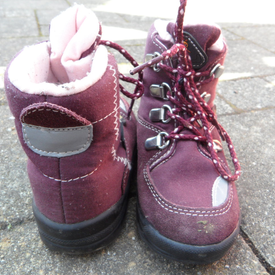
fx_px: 261
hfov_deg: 55.6
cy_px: 138
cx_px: 143
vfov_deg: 55.6
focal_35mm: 29
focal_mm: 4.1
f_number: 2.9
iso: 80
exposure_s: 1/90
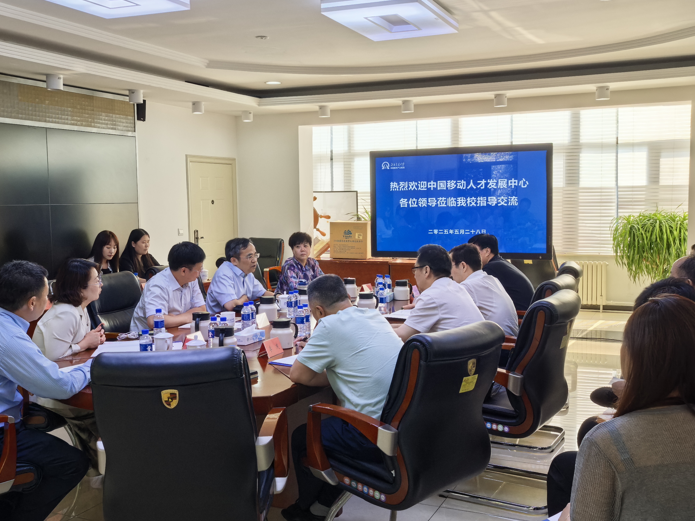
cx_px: 342
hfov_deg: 50.1
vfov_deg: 38.7
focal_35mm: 37
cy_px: 263
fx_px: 743
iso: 320
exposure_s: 1/100
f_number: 4
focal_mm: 5.75
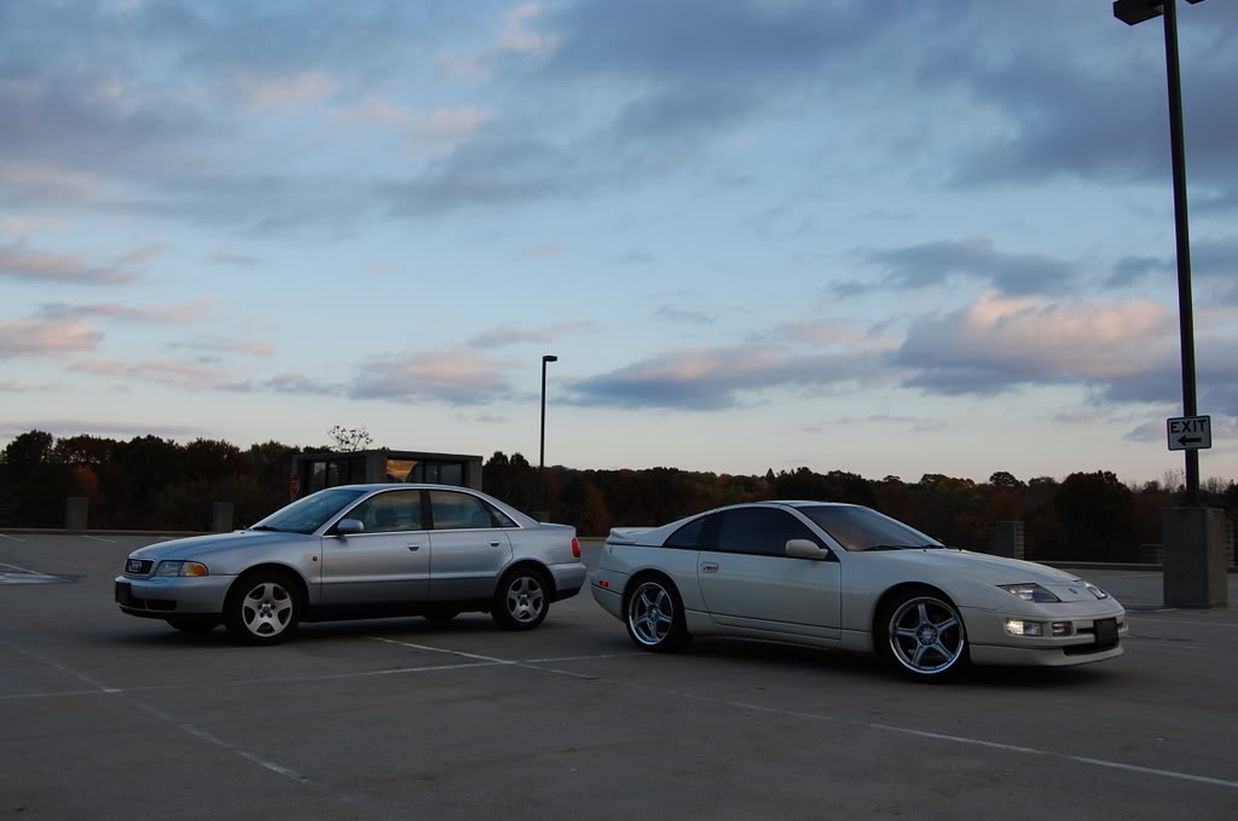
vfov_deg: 39.8
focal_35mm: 33
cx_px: 619
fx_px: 1133
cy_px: 410
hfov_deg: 57.3
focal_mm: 22
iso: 200
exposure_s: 1/200
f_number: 7.1
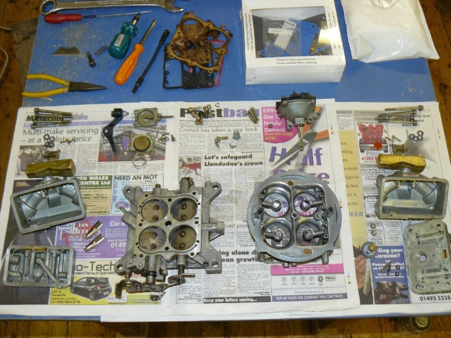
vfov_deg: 39.6
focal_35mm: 36
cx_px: 226
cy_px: 169
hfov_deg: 51.4
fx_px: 469
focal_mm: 6
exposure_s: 1/30
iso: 100
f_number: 2.8
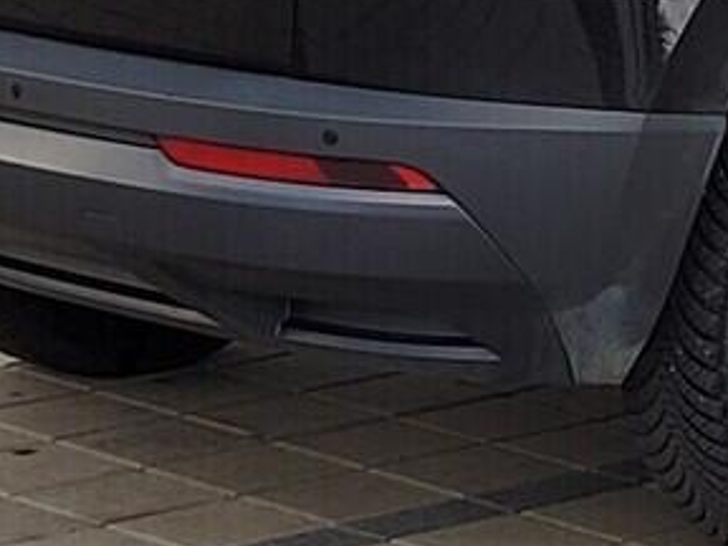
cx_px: 1046
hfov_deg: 14.3
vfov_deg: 11.0
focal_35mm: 130
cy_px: -225
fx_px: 2734
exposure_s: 1/196
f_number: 1.8
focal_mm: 5.4
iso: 40
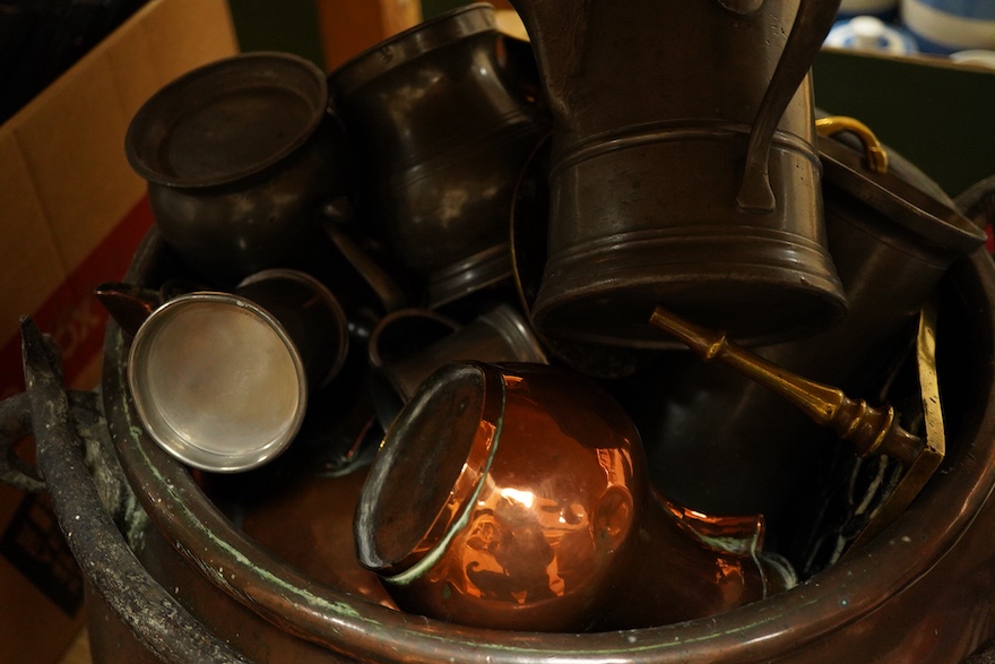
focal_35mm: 46
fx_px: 1272
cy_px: 328
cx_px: 487
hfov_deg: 42.7
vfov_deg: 29.3
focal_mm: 30
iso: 2500
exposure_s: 1/125
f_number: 3.5
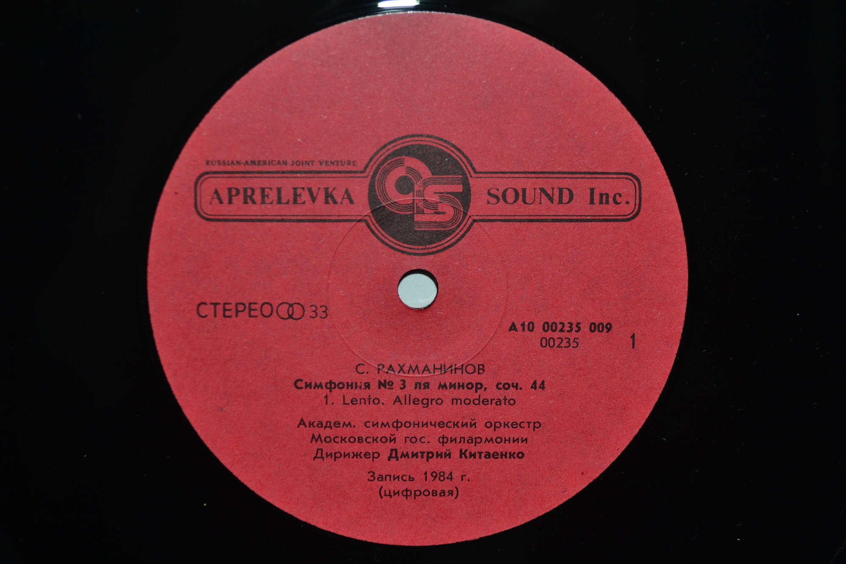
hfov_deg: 41.1
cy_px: 282
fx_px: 1128
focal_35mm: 48
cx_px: 423
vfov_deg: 28.1
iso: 100
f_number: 4.8
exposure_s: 1/200
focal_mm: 32
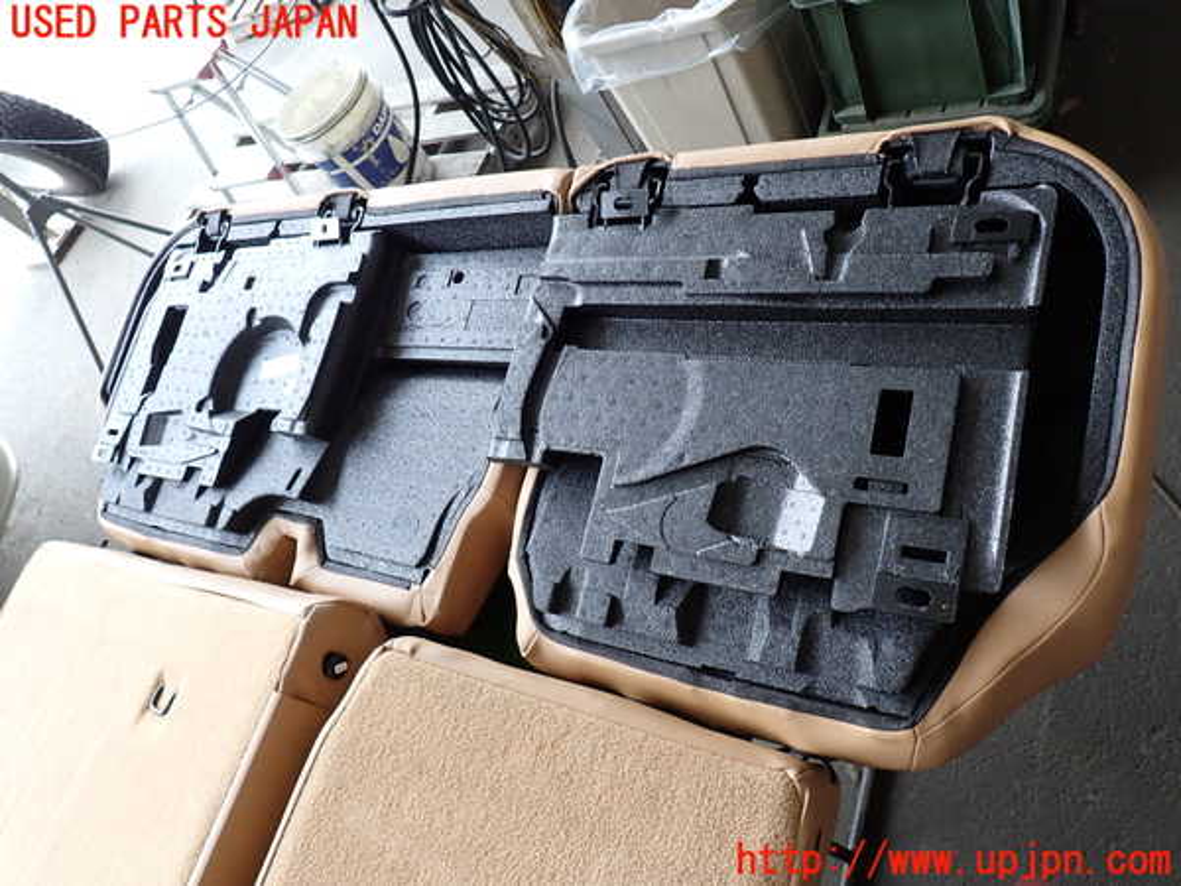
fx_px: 853
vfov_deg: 54.9
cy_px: 443
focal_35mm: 25
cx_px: 590
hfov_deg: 69.4
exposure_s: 1/60
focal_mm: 4.5
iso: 100
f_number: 2.8
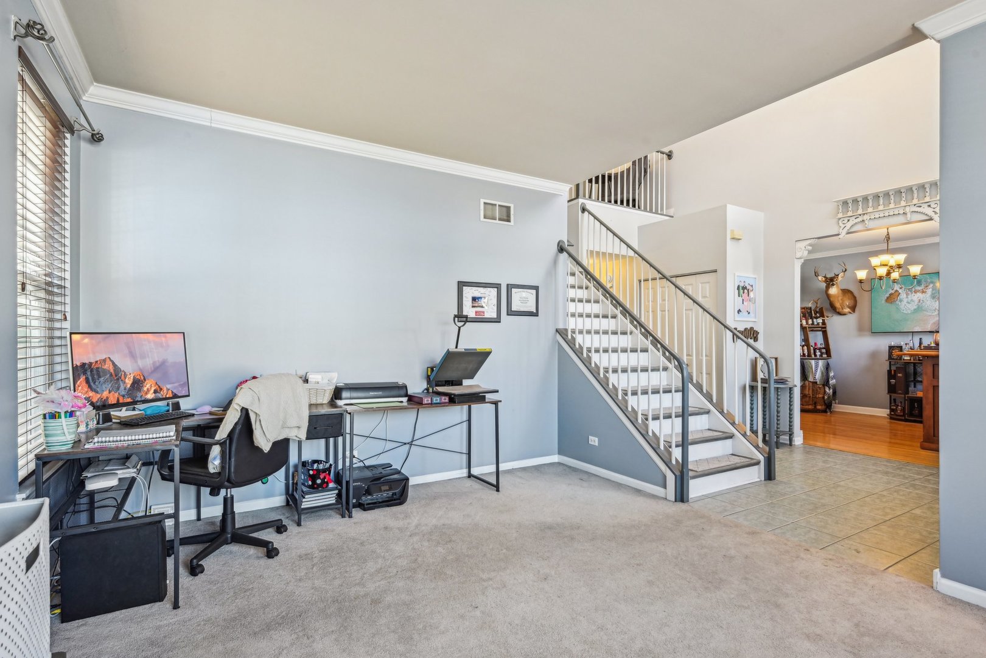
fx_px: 479
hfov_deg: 91.6
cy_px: 329
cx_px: 493
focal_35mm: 18
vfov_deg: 68.9
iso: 800
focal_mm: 17.5
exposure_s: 1/30
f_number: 8
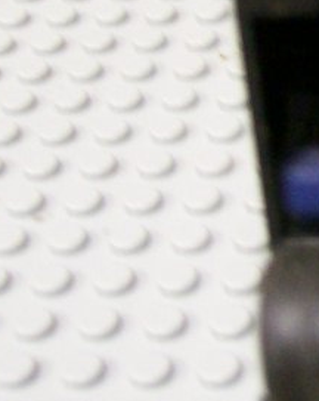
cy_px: -38
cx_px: 574
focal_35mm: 133
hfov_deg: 10.8
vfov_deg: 14.2
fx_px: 1573
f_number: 2.7
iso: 160
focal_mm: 6
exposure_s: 1/8
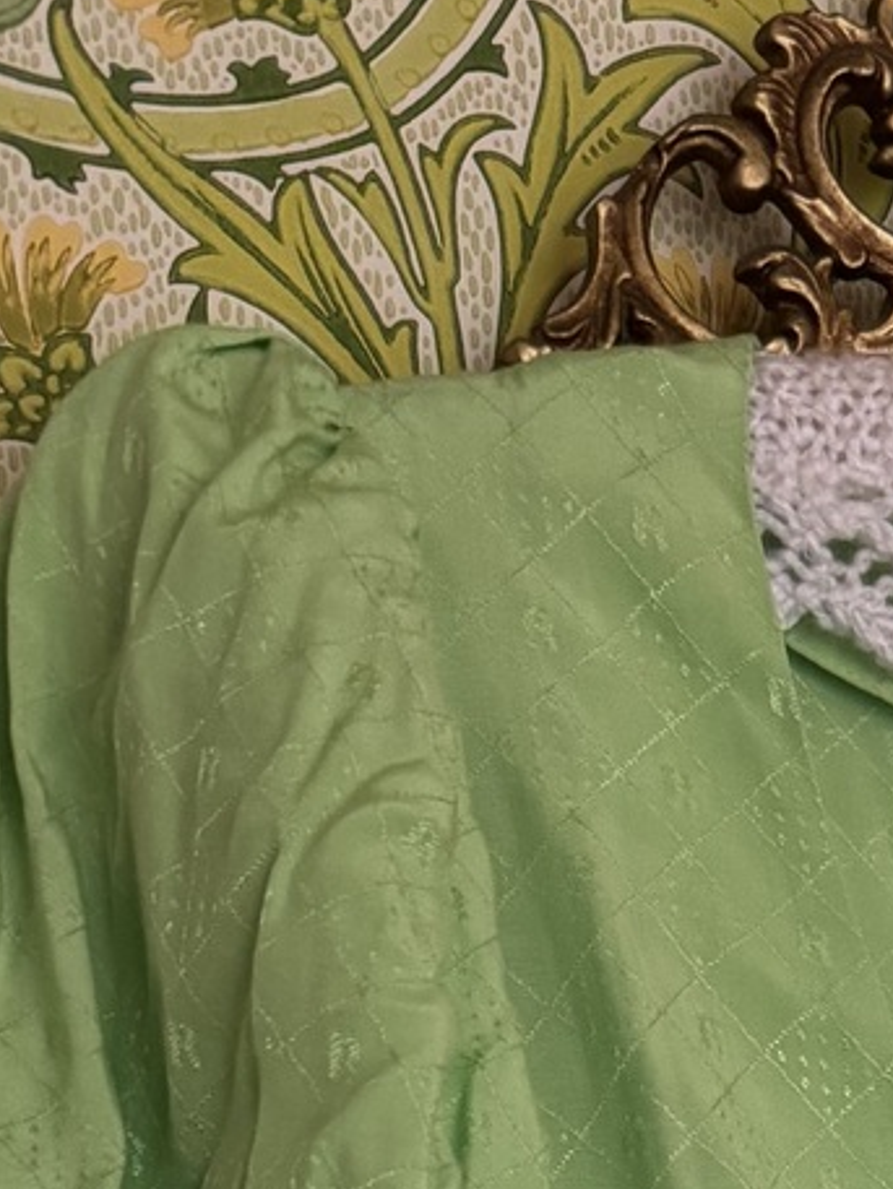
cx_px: 1117
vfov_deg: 18.8
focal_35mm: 84
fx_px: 2888
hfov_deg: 16.7
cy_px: 2040
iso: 500
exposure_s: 1/60
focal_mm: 6.76
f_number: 1.78
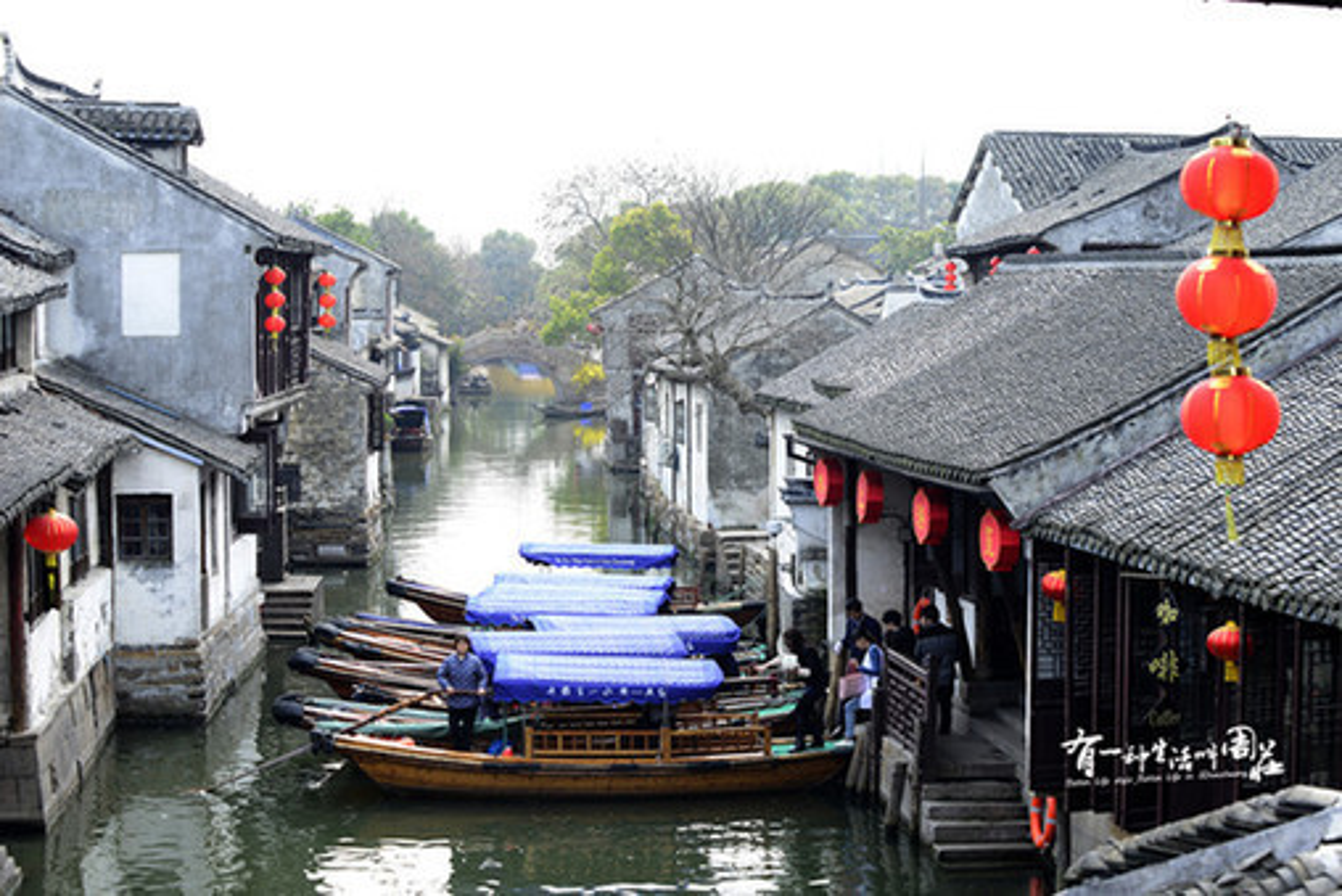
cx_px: 671
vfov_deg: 19.5
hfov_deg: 28.8
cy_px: 448
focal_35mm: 70
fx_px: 2610
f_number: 5.6
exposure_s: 1/250
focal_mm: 70
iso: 200
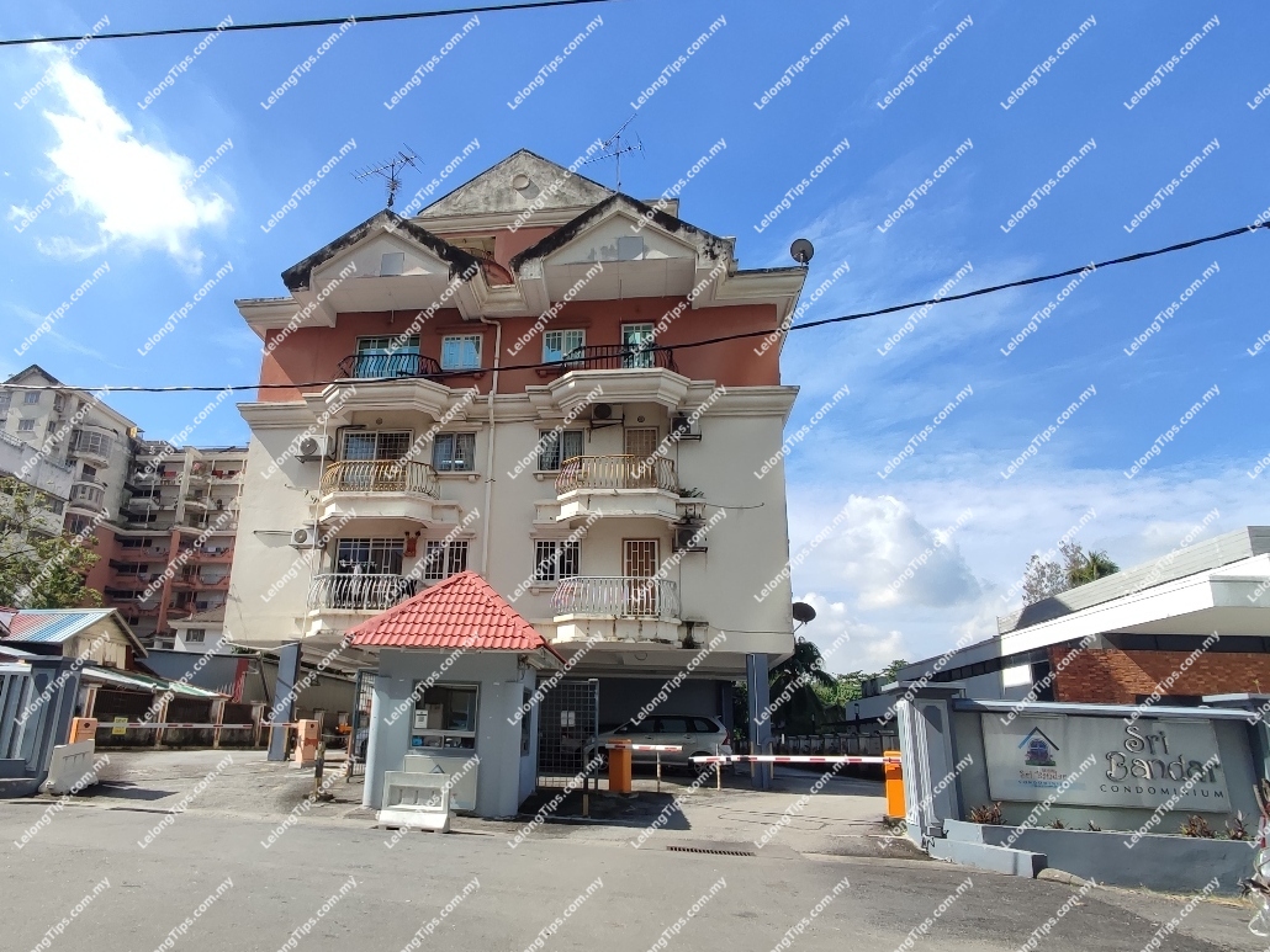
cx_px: 635
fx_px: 587
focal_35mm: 16
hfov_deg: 94.5
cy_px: 476
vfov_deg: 78.1
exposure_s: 1/1122
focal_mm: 1.65
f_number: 2.2
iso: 50
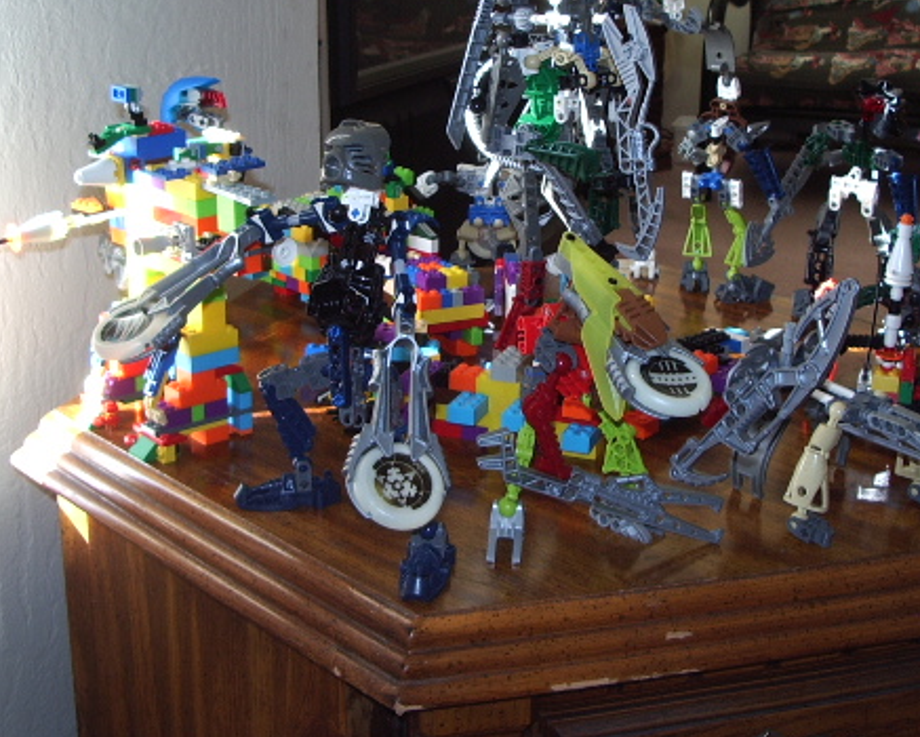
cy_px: 240
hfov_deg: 37.3
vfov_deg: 30.0
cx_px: 451
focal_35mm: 50
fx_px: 1362
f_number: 2.6
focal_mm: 5.8
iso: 100
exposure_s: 1/40
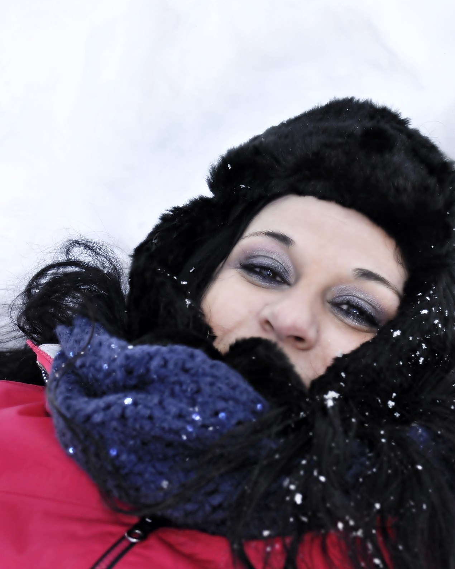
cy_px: 284
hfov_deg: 22.4
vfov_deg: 27.9
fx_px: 1145
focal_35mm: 68
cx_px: 287
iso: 200
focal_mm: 32
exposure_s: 1/200
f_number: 5.6
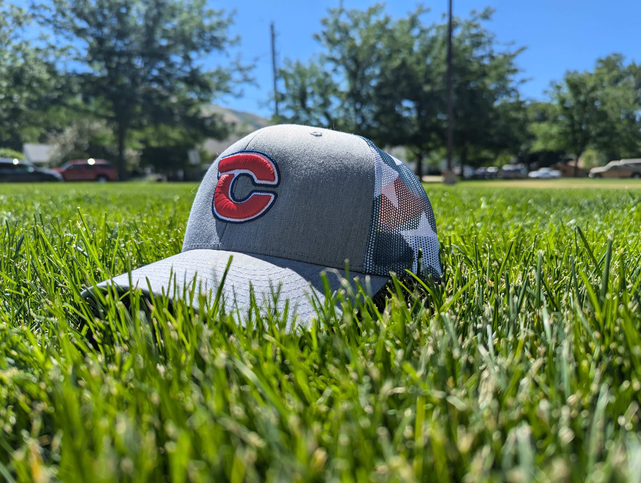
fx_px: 445
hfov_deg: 71.5
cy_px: 242
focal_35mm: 24
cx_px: 320
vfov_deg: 56.9
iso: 36
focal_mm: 6.81
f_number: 1.85
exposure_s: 1/1287
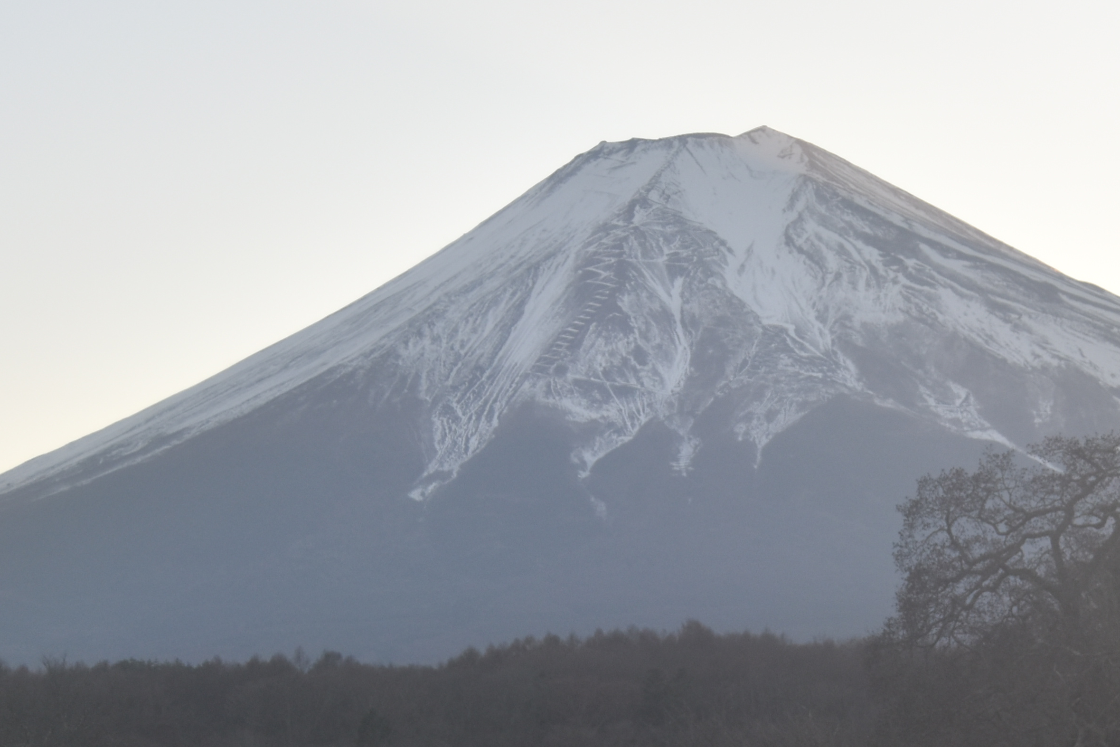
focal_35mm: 118
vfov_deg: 11.5
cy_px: 778
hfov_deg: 17.1
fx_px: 3680
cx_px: 936
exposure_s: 1/60
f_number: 4.2
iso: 200
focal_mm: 31
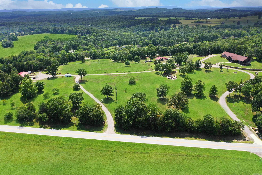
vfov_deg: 46.4
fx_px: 204
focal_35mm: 28
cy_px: 88
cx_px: 131
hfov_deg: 65.5
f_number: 2.8
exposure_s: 1/1250
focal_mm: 10.26
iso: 100
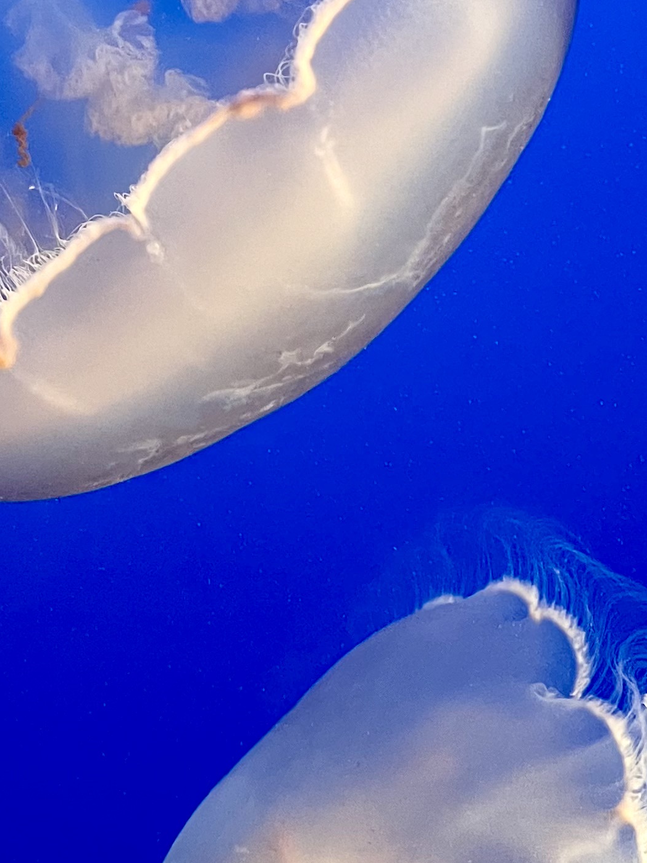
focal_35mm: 75
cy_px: 128
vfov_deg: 25.4
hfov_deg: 19.6
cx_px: 211
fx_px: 1870
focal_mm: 5.7
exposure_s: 1/60
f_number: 1.5
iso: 320
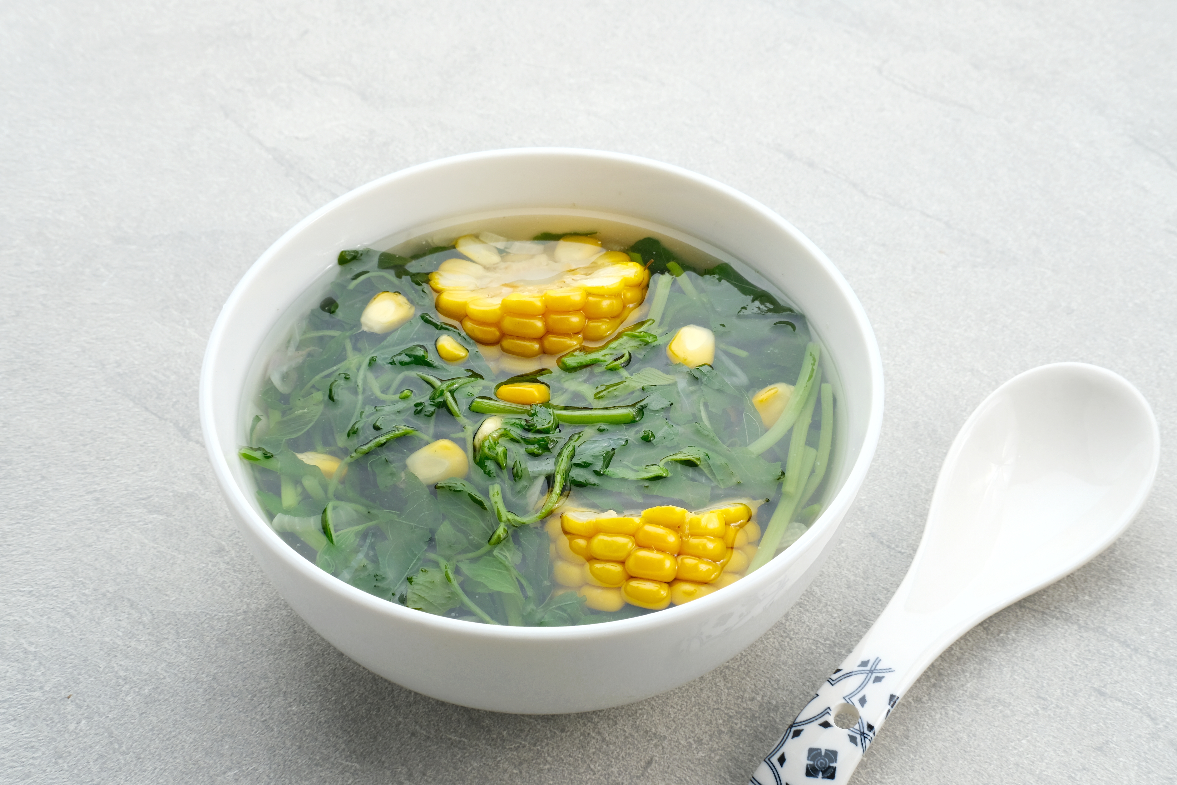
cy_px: 392
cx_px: 588
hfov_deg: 37.5
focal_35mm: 53
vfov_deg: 25.5
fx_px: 1733
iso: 640
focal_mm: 35
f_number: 14
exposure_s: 1/80
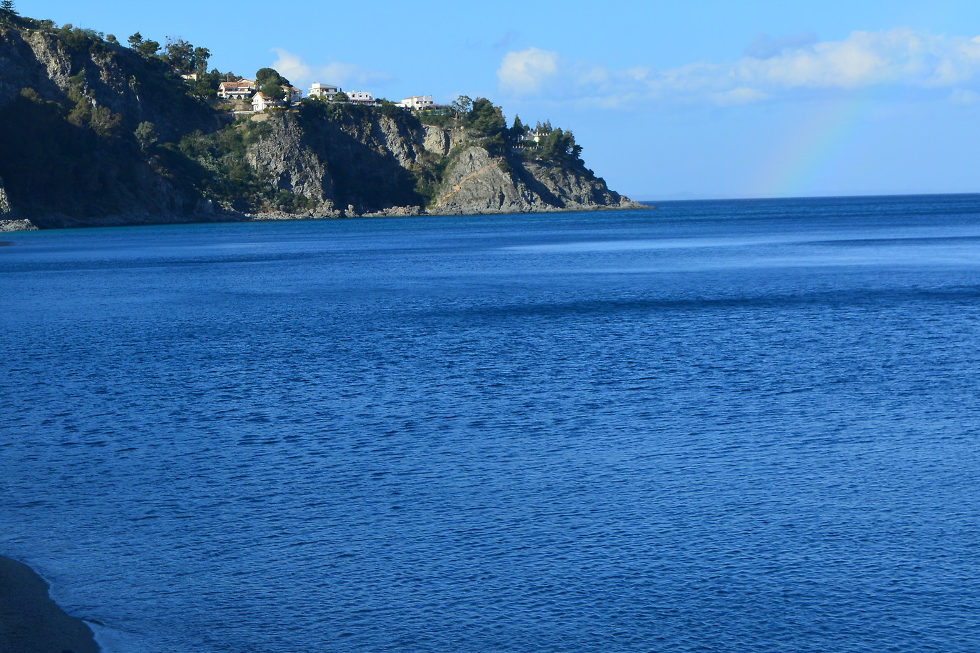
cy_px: 97
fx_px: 2286
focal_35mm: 84
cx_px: 279
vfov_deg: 16.1
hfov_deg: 24.0
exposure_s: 1/320
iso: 200
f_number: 10
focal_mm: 32
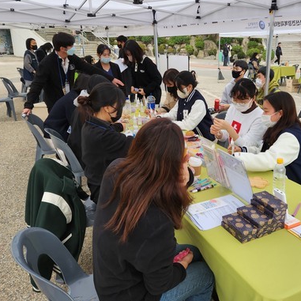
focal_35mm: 32
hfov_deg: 50.2
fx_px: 315
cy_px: 124
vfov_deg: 50.8
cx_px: 201
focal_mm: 5.4
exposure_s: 1/180
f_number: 1.8
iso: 40
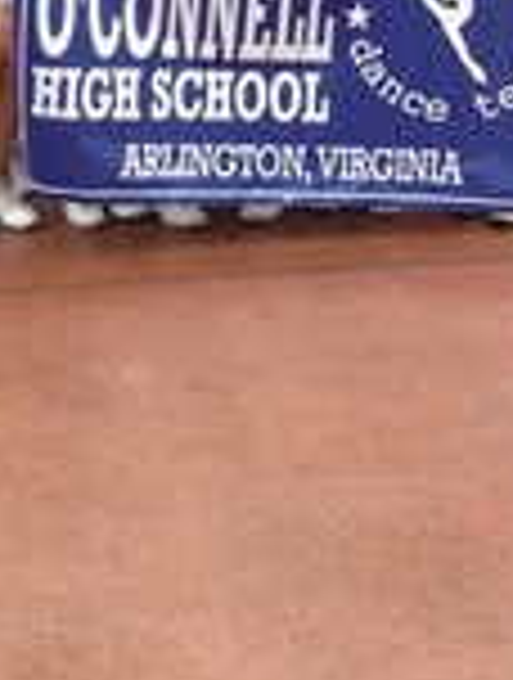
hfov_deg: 13.4
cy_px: -77
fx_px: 2184
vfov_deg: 17.1
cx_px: 230
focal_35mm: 111
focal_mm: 4.28
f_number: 2.4
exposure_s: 1/120
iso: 64
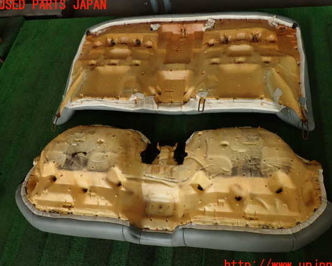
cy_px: 135
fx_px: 265
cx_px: 179
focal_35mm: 27
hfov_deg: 64.0
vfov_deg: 53.2
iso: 100
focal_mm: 4.5
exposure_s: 1/60
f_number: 2.8
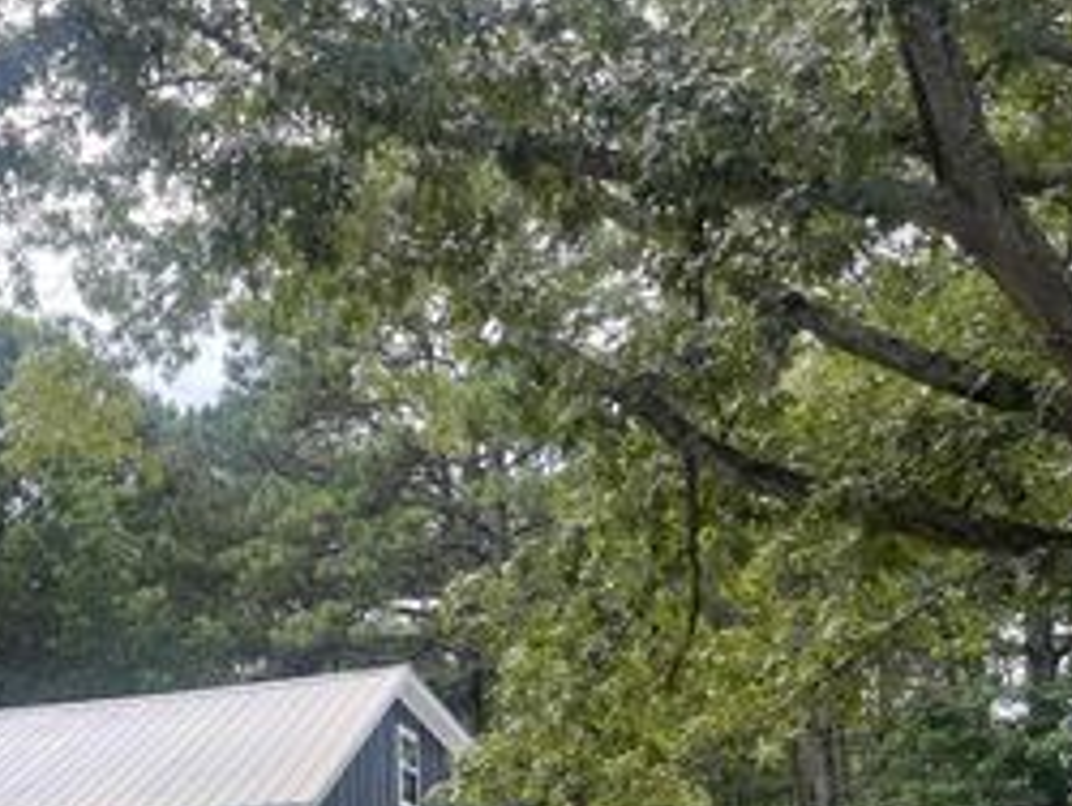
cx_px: 150
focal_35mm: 52
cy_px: 778
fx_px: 1612
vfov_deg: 26.8
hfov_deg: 35.1
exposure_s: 1/533
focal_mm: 5.7
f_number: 1.5
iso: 50
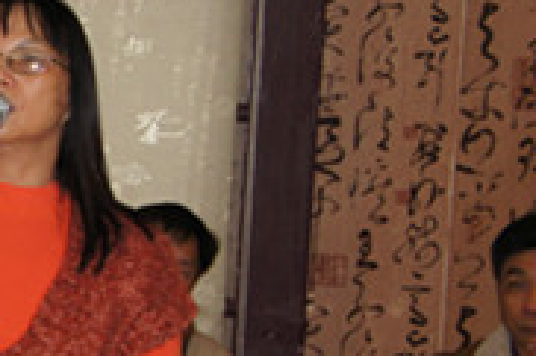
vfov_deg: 7.4
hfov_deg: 10.1
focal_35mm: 186
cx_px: -571
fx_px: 2769
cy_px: 280
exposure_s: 1/60
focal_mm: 29
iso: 200
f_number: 4
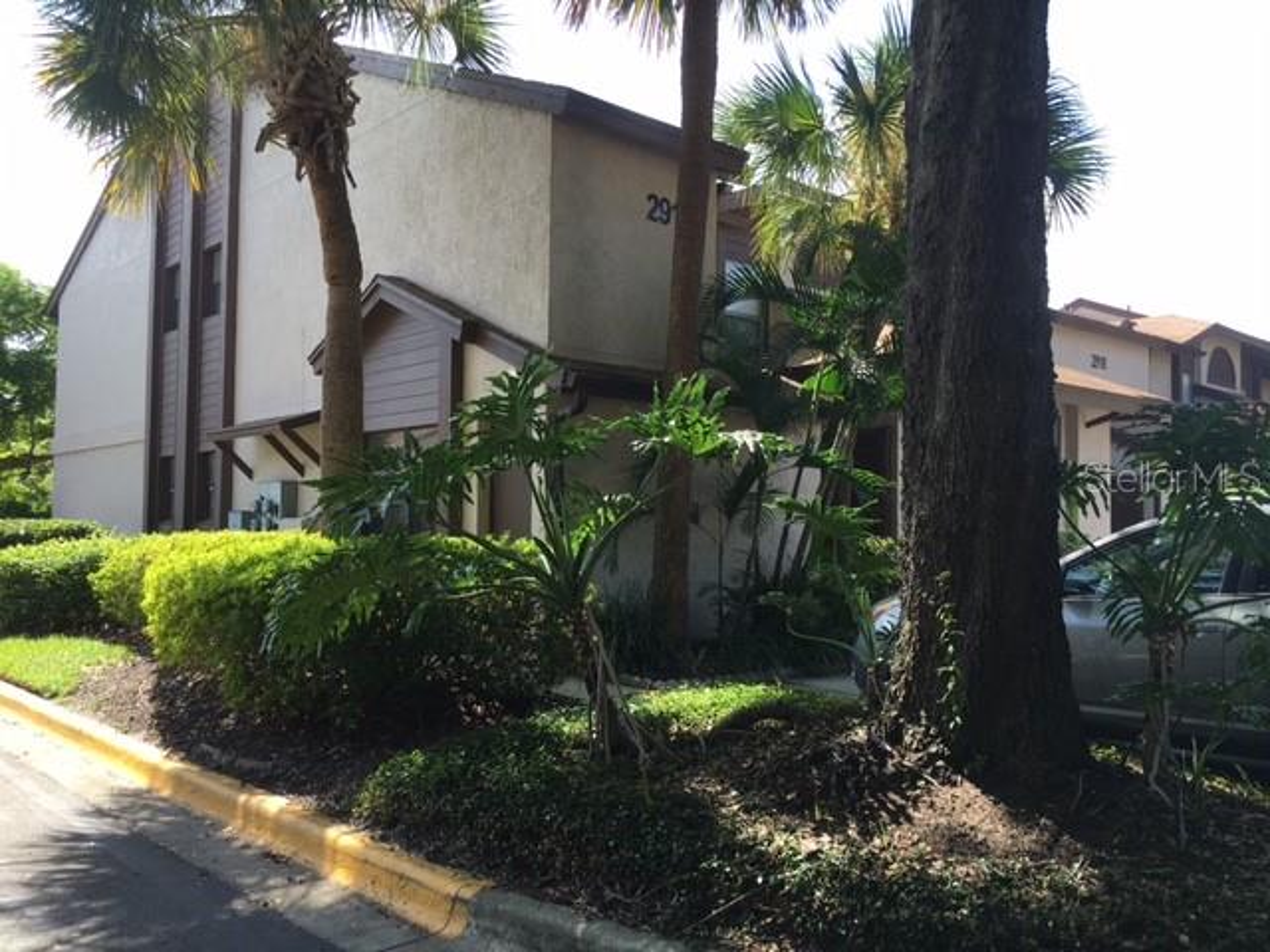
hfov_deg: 61.7
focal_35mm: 29
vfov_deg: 48.2
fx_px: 1064
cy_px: 476
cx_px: 635
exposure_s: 1/337
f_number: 2.2
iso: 25
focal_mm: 4.15
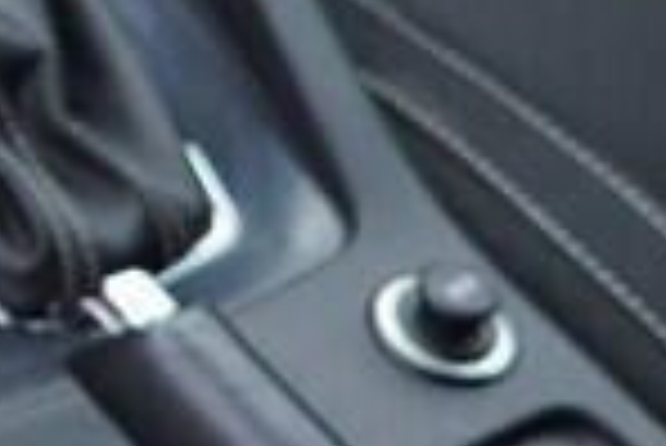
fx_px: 4611
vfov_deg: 5.3
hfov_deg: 7.1
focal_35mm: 249
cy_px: -755
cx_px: -1548
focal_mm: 24
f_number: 2.8
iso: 200
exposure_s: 1/40
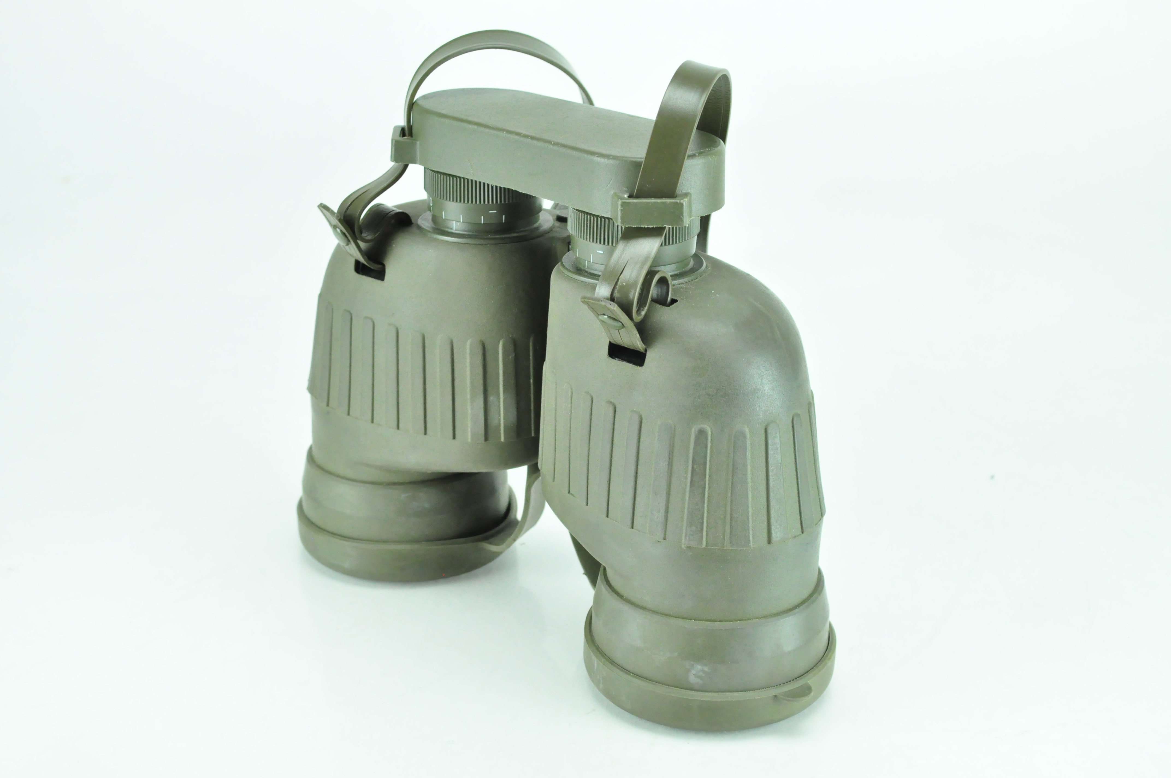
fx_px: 1949
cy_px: 389
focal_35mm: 60
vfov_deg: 22.6
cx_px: 586
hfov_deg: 33.4
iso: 2200
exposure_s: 1/125
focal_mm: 40
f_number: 7.1
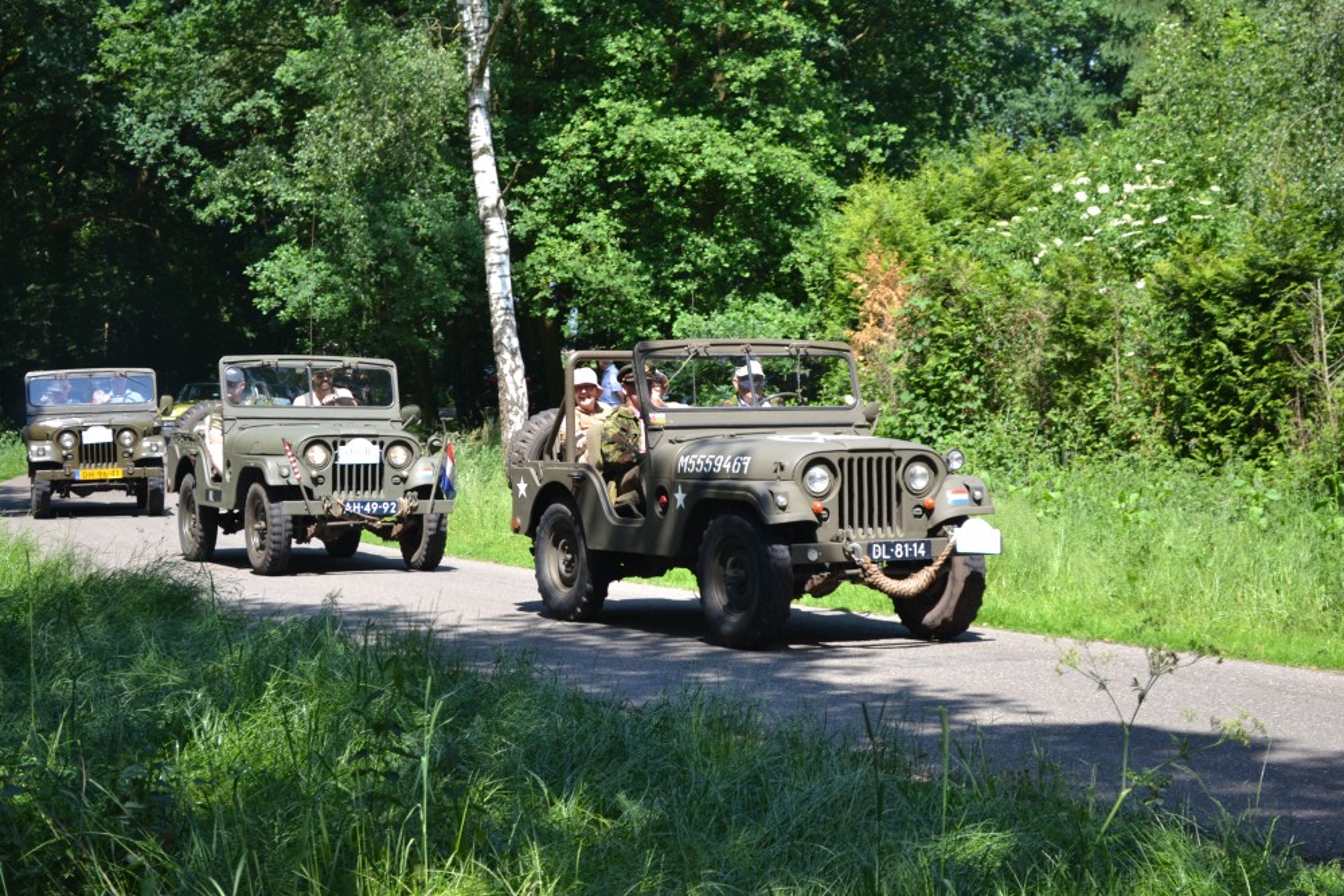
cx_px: 672
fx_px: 2688
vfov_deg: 18.9
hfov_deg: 28.1
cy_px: 448
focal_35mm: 72
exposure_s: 1/125
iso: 100
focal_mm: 48
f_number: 5.6
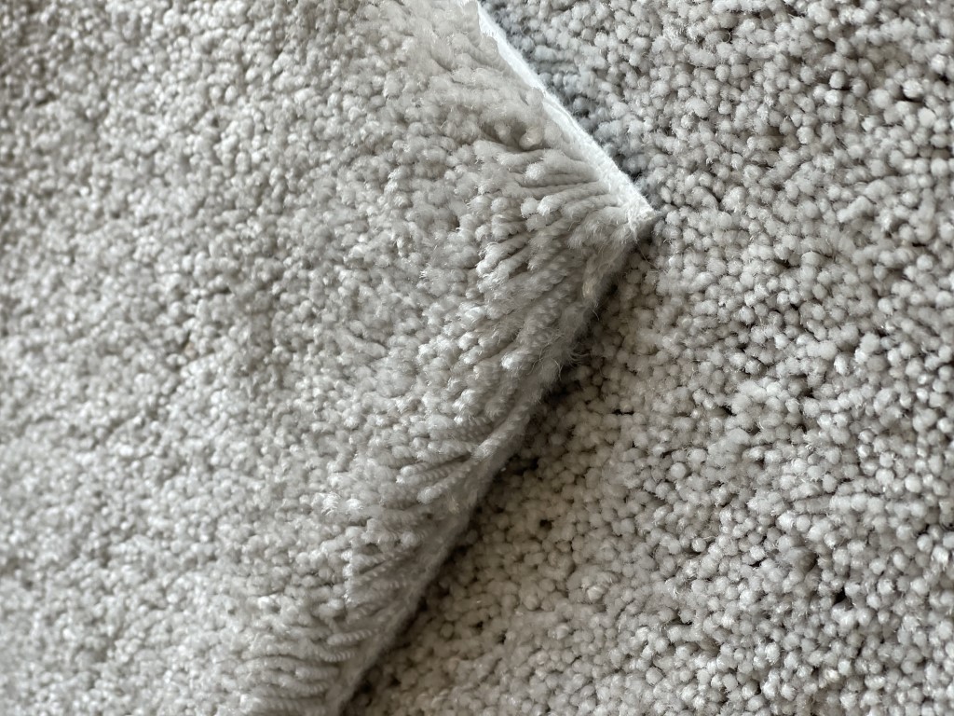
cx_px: 477
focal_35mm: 64
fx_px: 1764
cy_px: 358
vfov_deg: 22.9
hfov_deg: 30.3
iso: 50
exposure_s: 1/100
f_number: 2.2
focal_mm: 7.5
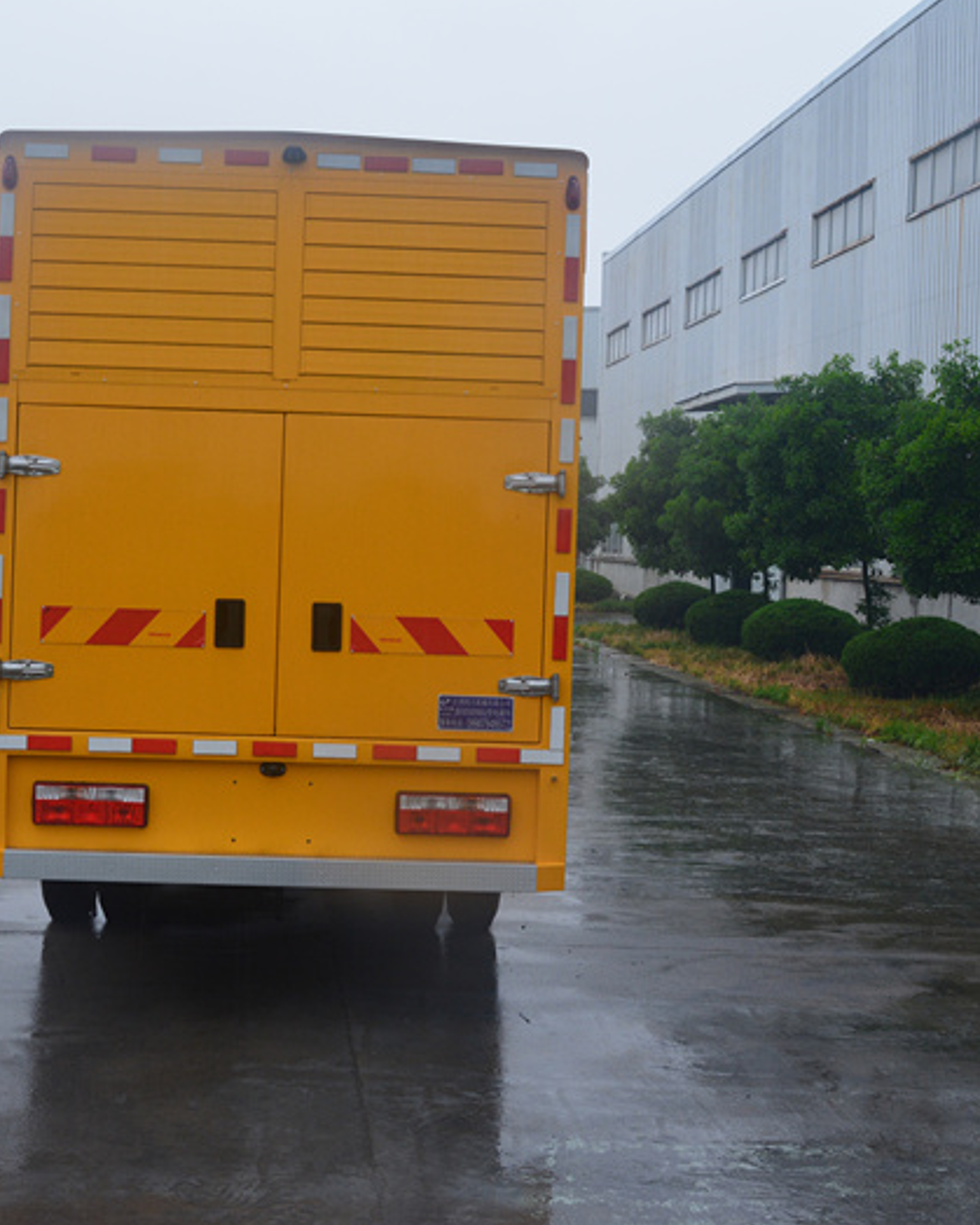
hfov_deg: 28.0
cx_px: 313
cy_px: 611
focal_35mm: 54
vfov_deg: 34.9
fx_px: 1948
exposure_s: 1/60
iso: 400
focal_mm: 25
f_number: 10
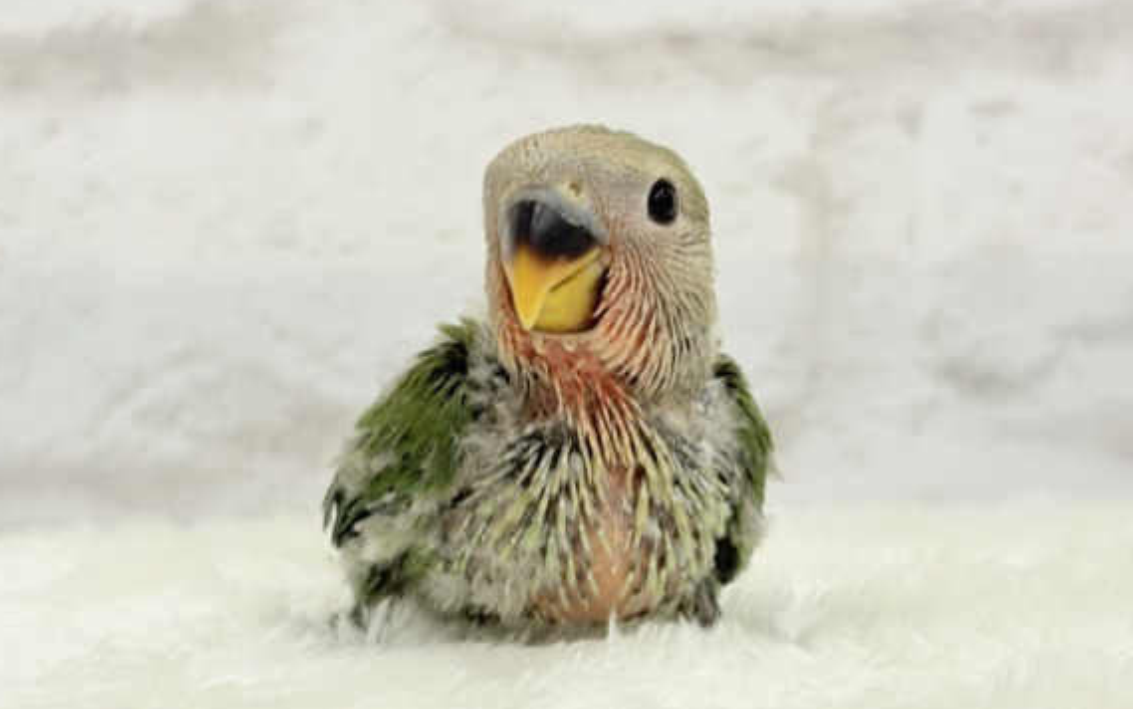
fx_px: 1915
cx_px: 593
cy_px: 372
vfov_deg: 21.0
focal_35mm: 62
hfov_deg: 33.0
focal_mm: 5.96
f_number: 1.6
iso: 32
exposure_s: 1/50
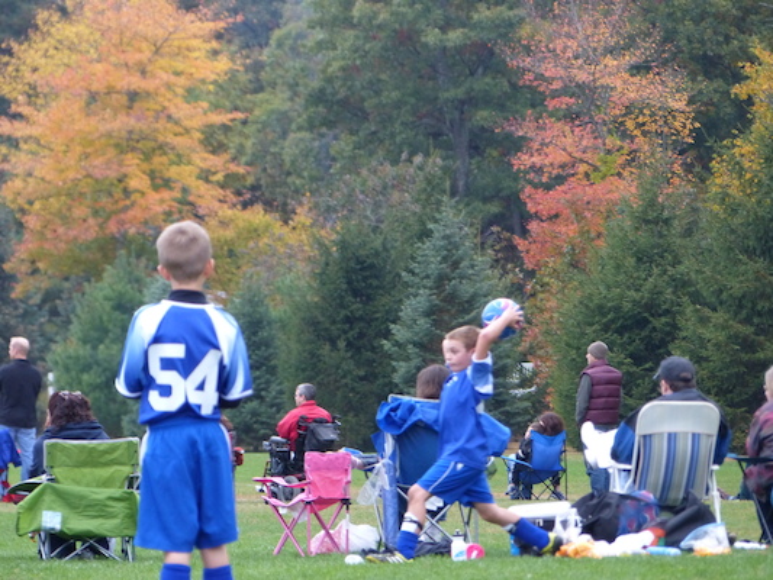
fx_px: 8175
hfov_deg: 5.4
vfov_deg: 4.1
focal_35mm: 366
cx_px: 386
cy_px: 290
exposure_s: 1/250
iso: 400
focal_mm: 65.8
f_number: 2.8
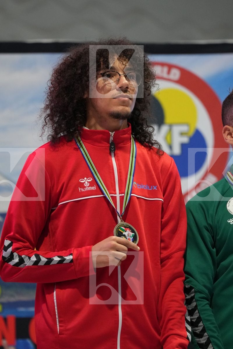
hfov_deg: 4.6
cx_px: 116
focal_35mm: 300
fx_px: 2912
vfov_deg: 6.9
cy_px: 174
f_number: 2.8
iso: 2500
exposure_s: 1/250
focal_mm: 200
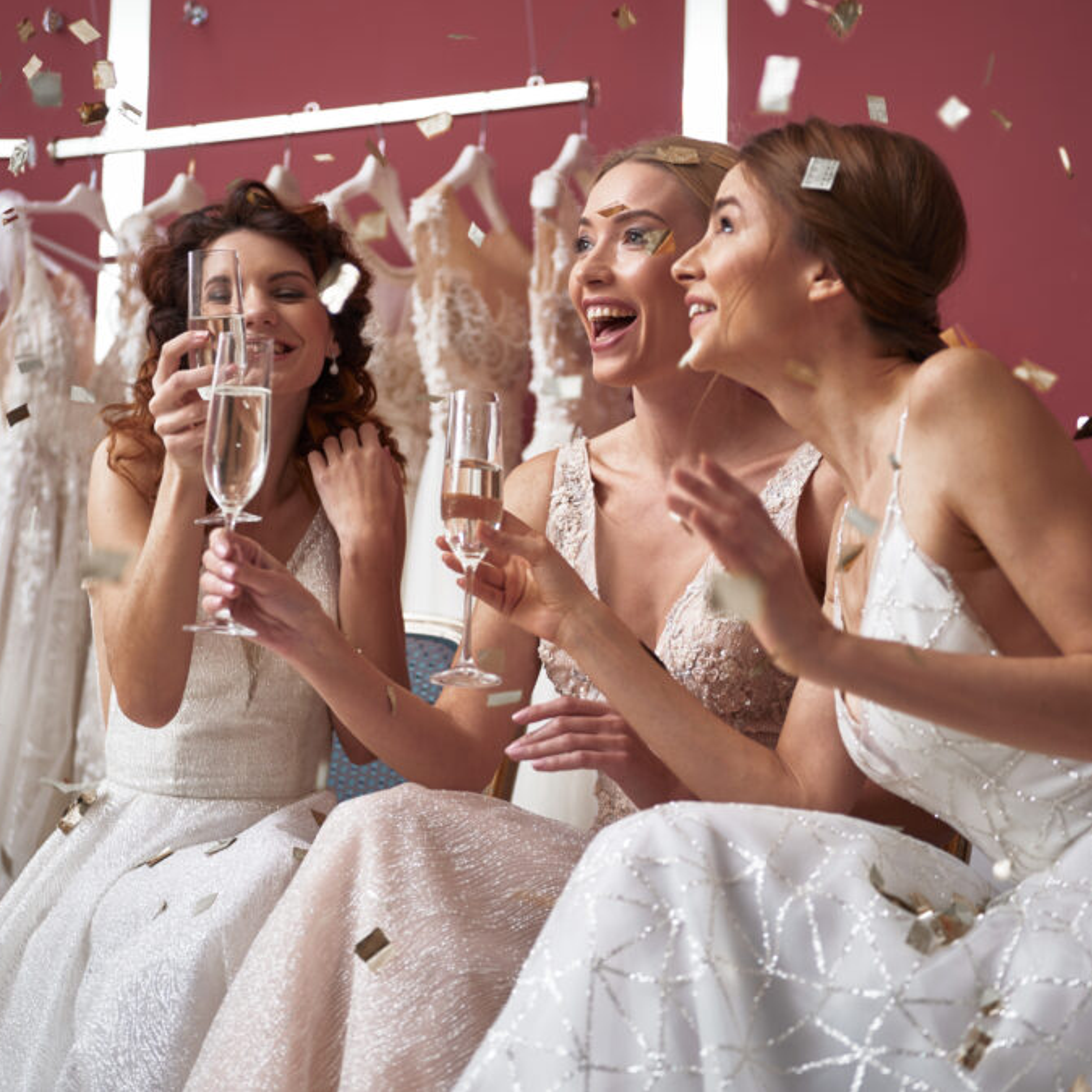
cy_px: 540
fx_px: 2213
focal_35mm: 62
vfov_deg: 27.7
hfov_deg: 27.7
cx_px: 585
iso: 100
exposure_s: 1/100
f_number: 2.8
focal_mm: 48
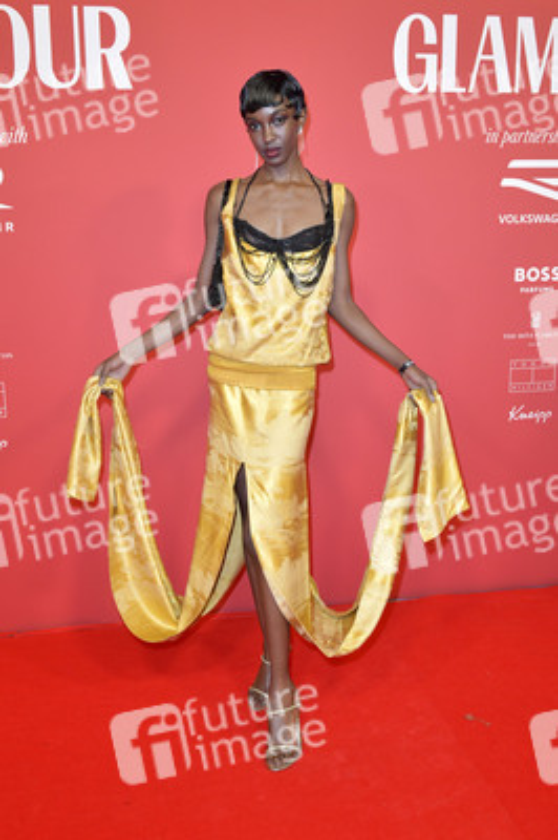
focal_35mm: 31
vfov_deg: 60.3
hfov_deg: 42.3
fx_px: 722
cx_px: 279
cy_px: 420
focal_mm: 31
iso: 1600
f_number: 7.1
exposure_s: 1/200
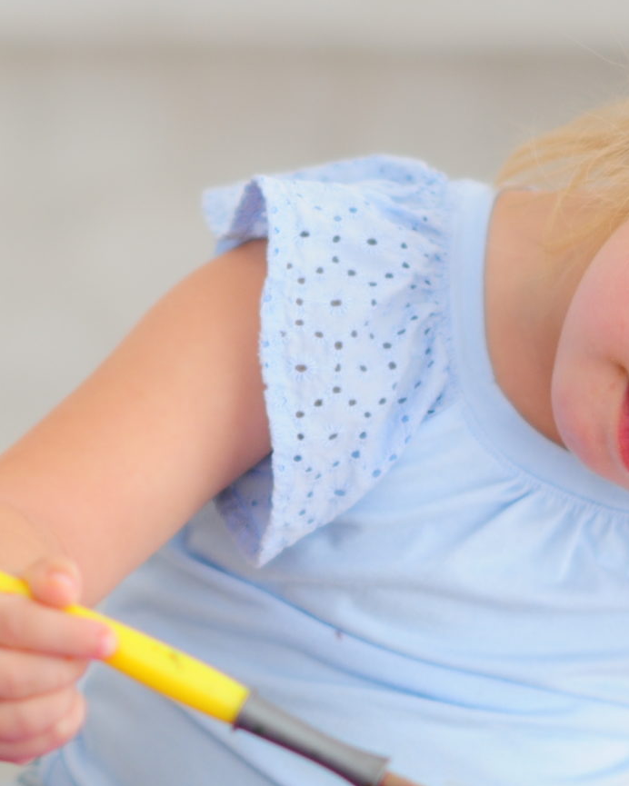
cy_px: 428
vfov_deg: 9.3
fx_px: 4840
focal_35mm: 208
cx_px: 57
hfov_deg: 7.4
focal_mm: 50
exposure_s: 1/400
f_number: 1.4
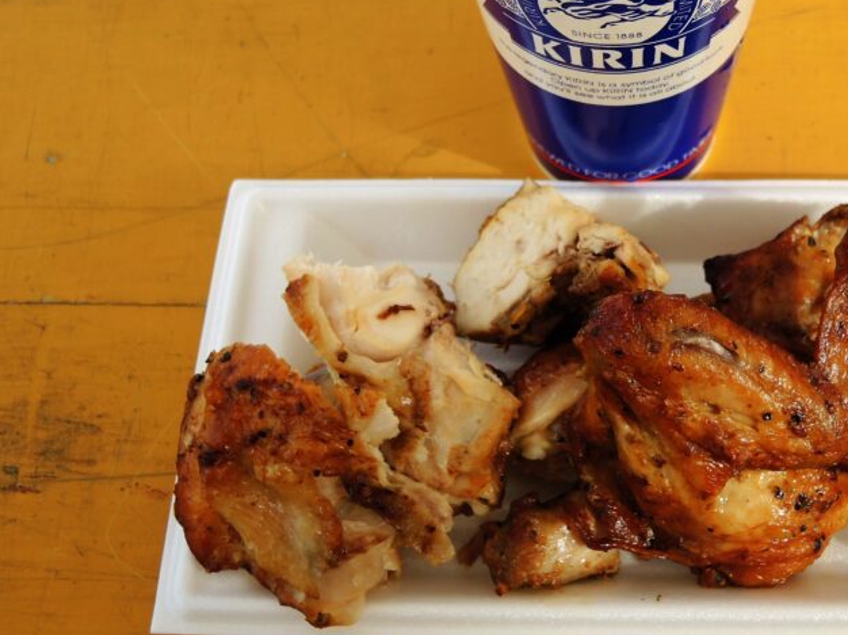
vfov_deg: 26.6
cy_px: 135
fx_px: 1322
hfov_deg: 34.8
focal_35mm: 54
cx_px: 630
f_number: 2
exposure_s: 1/400
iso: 80
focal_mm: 7
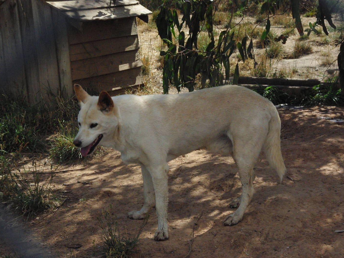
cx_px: 174
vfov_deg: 17.2
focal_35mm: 86
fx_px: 855
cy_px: 130
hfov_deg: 22.8
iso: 1600
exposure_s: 1/1500
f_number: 11
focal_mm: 53
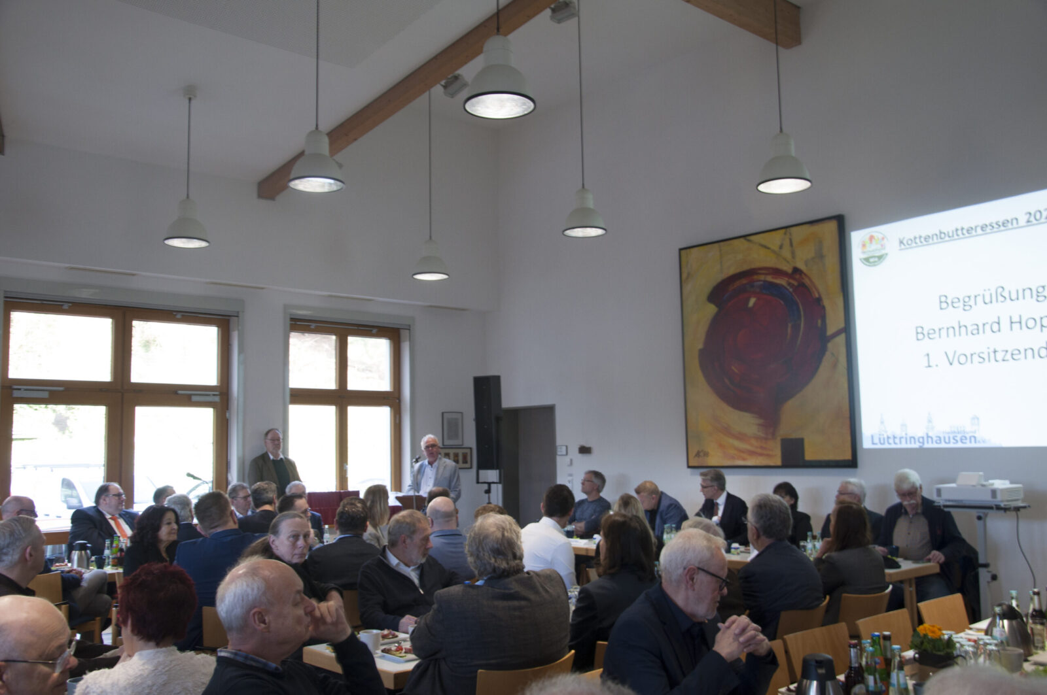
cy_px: 348
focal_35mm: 33
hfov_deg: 57.3
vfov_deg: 39.9
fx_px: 959
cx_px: 524
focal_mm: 22
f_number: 7.1
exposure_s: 1/13
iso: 400
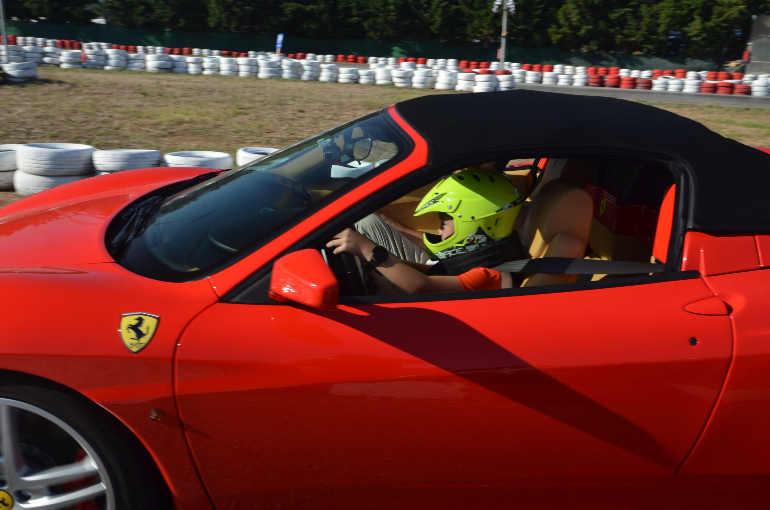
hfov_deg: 53.2
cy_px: 255
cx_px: 385
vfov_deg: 36.7
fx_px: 768
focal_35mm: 36
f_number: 10
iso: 320
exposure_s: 1/320
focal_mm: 24
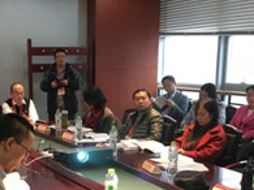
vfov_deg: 21.3
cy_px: 178
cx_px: 68
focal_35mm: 67
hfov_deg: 28.6
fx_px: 491
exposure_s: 1/33
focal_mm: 4.15
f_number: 2.2
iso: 100
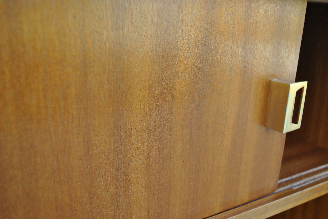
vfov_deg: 37.0
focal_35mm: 36
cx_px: 164
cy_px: 110
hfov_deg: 53.1
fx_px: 328
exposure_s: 1/80
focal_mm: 24
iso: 200
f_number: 4.5
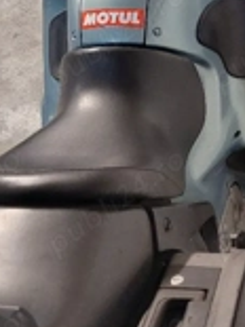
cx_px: 158
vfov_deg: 30.4
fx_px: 586
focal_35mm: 62
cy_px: 63
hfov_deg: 23.5
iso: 500
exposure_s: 1/33
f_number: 1.8
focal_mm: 5.23
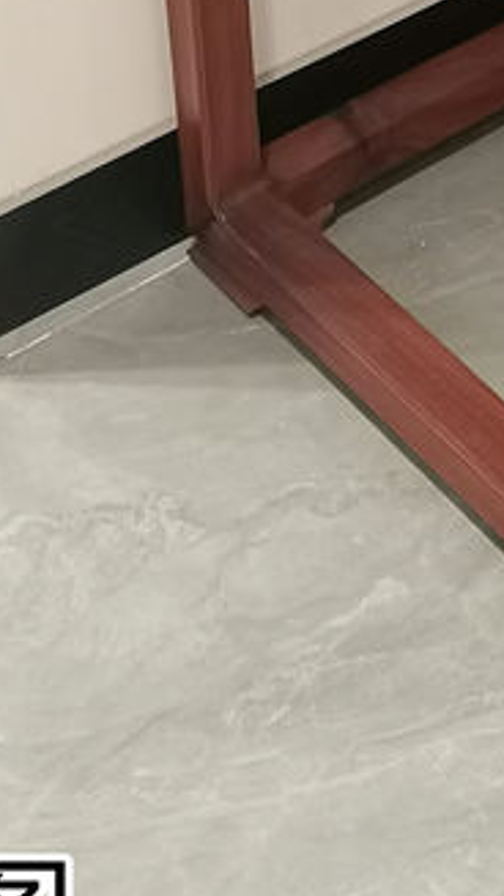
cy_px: -441
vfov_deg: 19.4
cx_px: 753
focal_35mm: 96
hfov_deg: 12.0
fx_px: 2280
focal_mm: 5.58
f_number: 1.8
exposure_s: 1/33.3
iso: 500
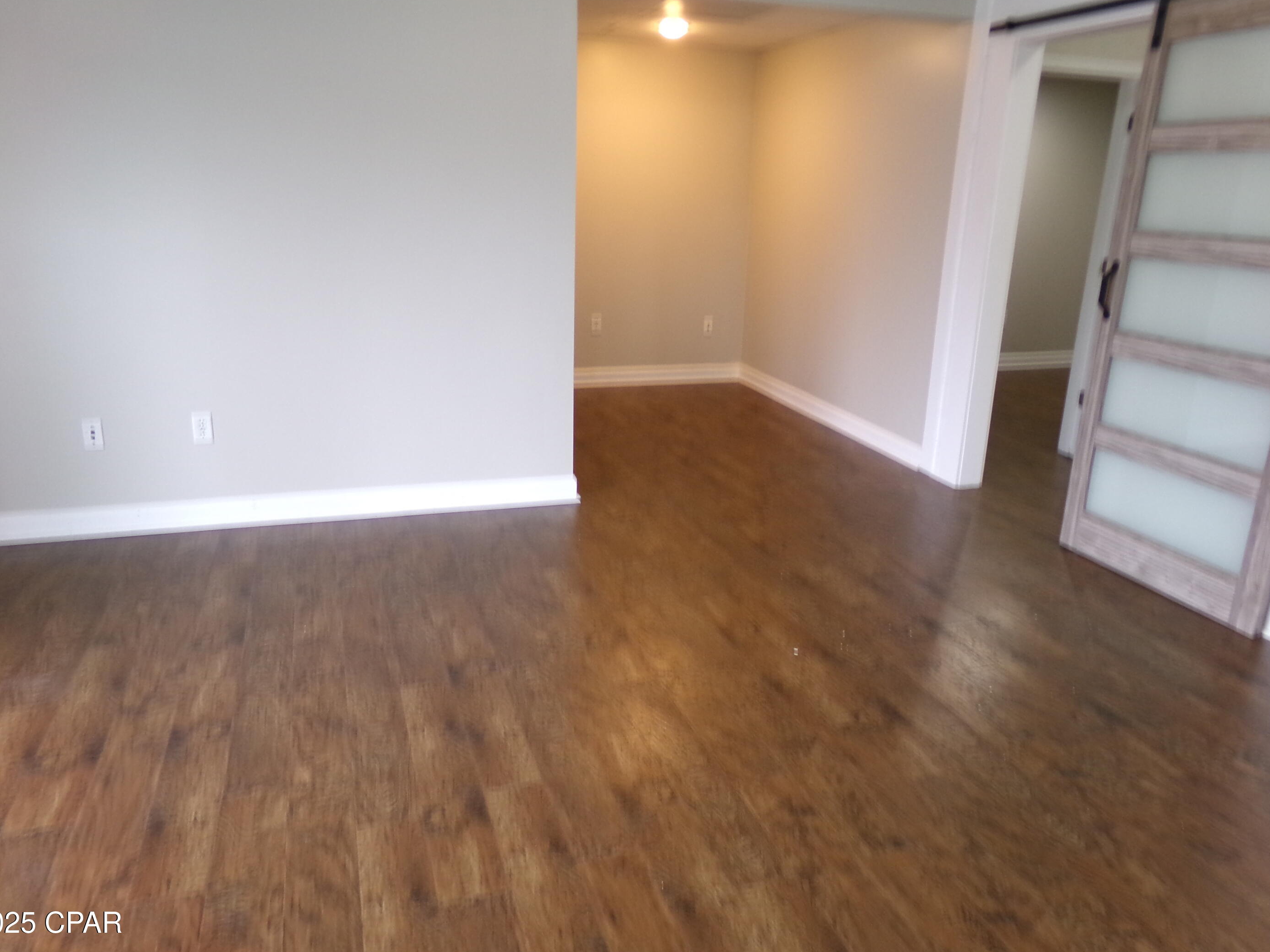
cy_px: 454
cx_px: 636
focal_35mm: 26
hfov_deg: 67.3
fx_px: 954
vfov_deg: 53.0
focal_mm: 4.3
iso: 201
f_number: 3.7
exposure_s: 1/17
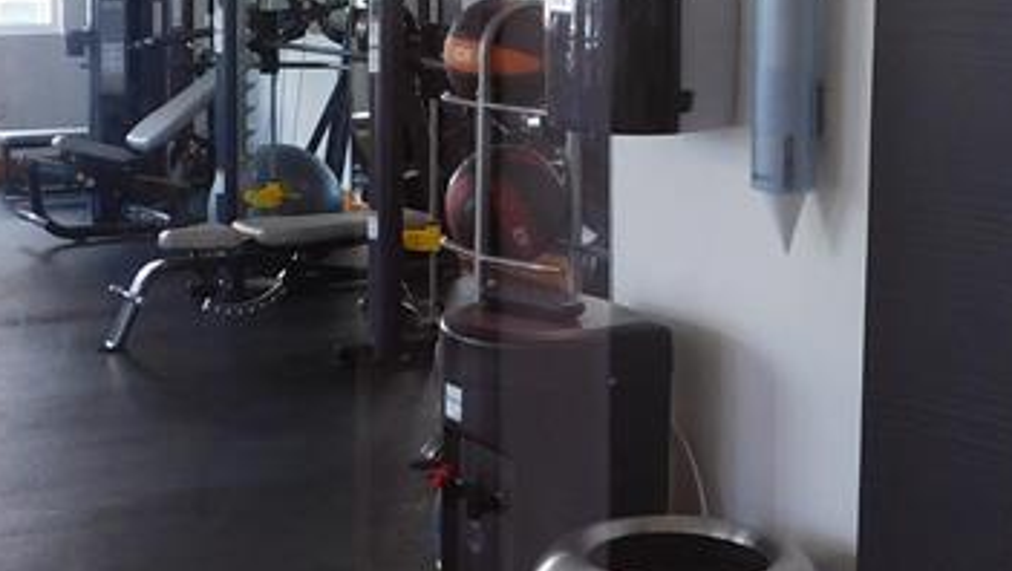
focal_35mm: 73
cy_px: 26
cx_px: 444
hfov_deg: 28.9
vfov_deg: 16.3
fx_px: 1960
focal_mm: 4
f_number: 3
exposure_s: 1/40
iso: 125
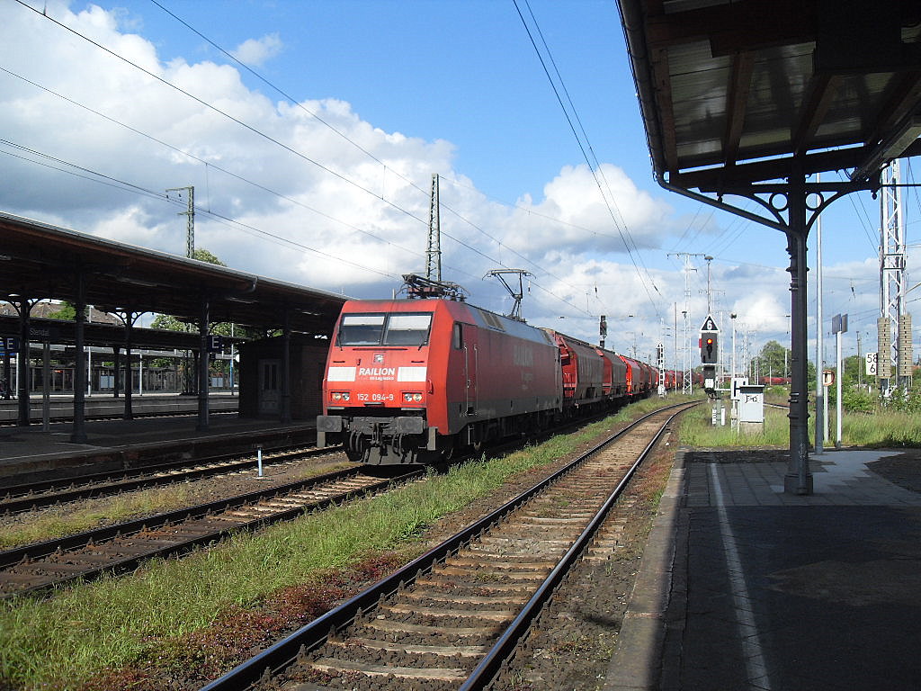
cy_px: 346
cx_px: 460
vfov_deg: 41.8
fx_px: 905
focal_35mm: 34
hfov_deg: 54.0
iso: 80
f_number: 7
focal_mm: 6.3
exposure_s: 1/250
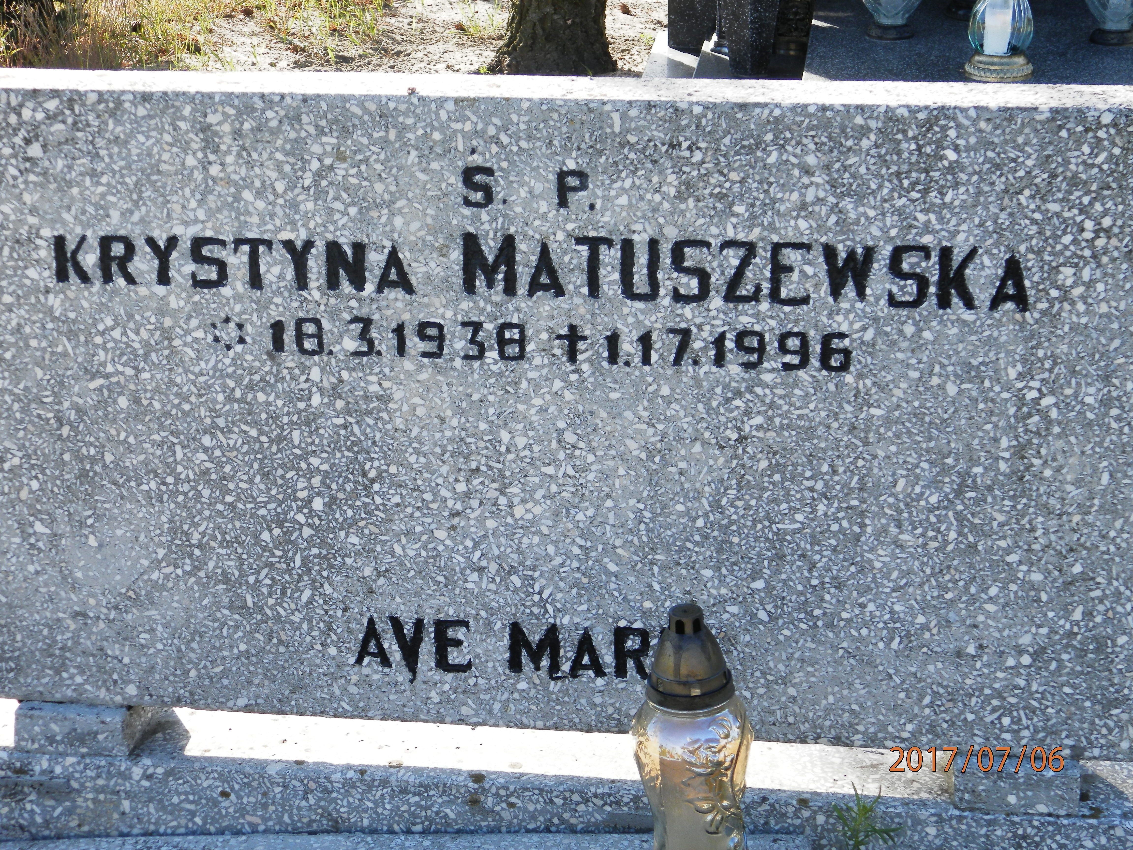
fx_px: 2226
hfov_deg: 28.6
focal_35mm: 68
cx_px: 566
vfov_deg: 21.6
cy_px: 425
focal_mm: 12.2
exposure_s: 1/160
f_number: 4
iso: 80
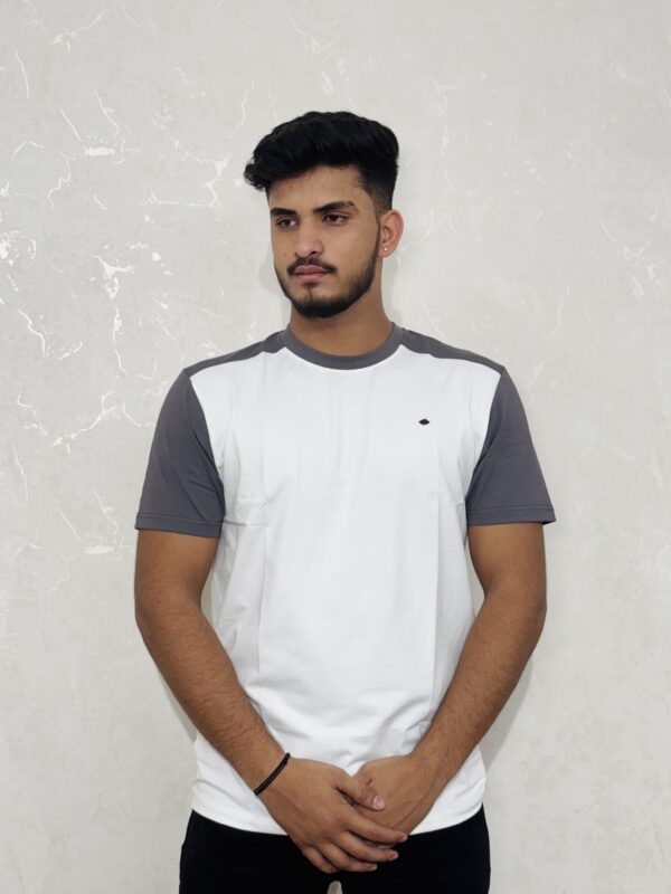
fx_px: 1344
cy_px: 447
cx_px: 336
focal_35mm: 52
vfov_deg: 36.8
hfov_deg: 28.0
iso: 40
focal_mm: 5.96
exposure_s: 1/100
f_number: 1.6
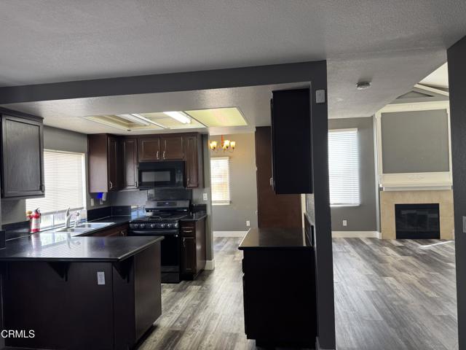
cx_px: 233
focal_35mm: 24
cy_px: 175
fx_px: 323
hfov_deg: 71.6
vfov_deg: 56.8
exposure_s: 1/60
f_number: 1.78
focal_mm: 6.76
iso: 125
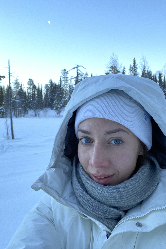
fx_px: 221
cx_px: 75
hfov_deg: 41.1
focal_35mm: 32
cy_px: 127
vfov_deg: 58.7
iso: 64
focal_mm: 2.71
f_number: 2.2
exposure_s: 1/122
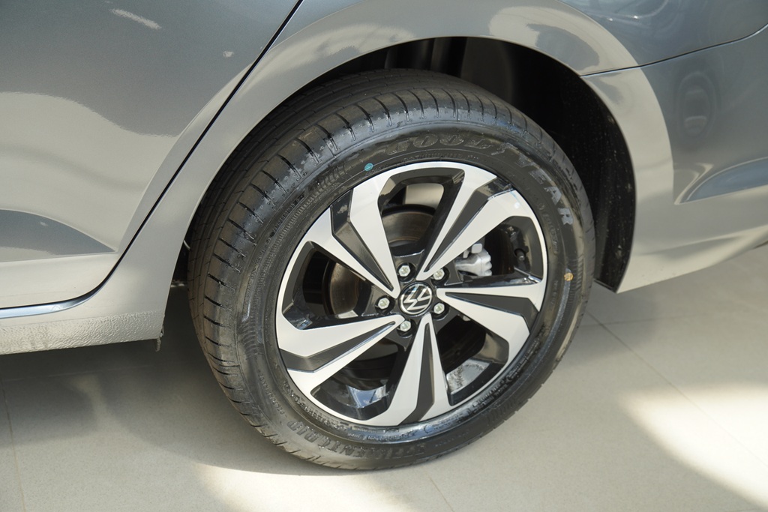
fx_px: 1088
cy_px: 256
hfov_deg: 38.9
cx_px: 384
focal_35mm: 51
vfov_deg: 26.5
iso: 100
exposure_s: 1/160
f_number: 4
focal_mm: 34
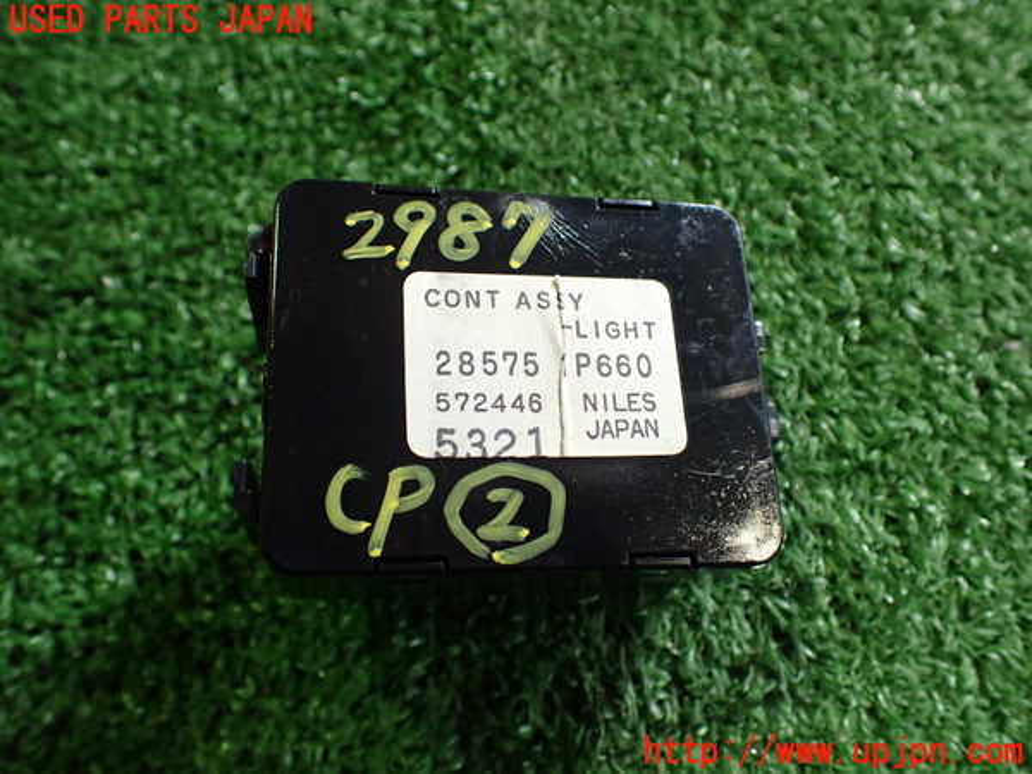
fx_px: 894
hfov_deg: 60.0
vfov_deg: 46.8
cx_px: 516
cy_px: 387
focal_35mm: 30
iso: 500
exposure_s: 1/125
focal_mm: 5.4
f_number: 2.3
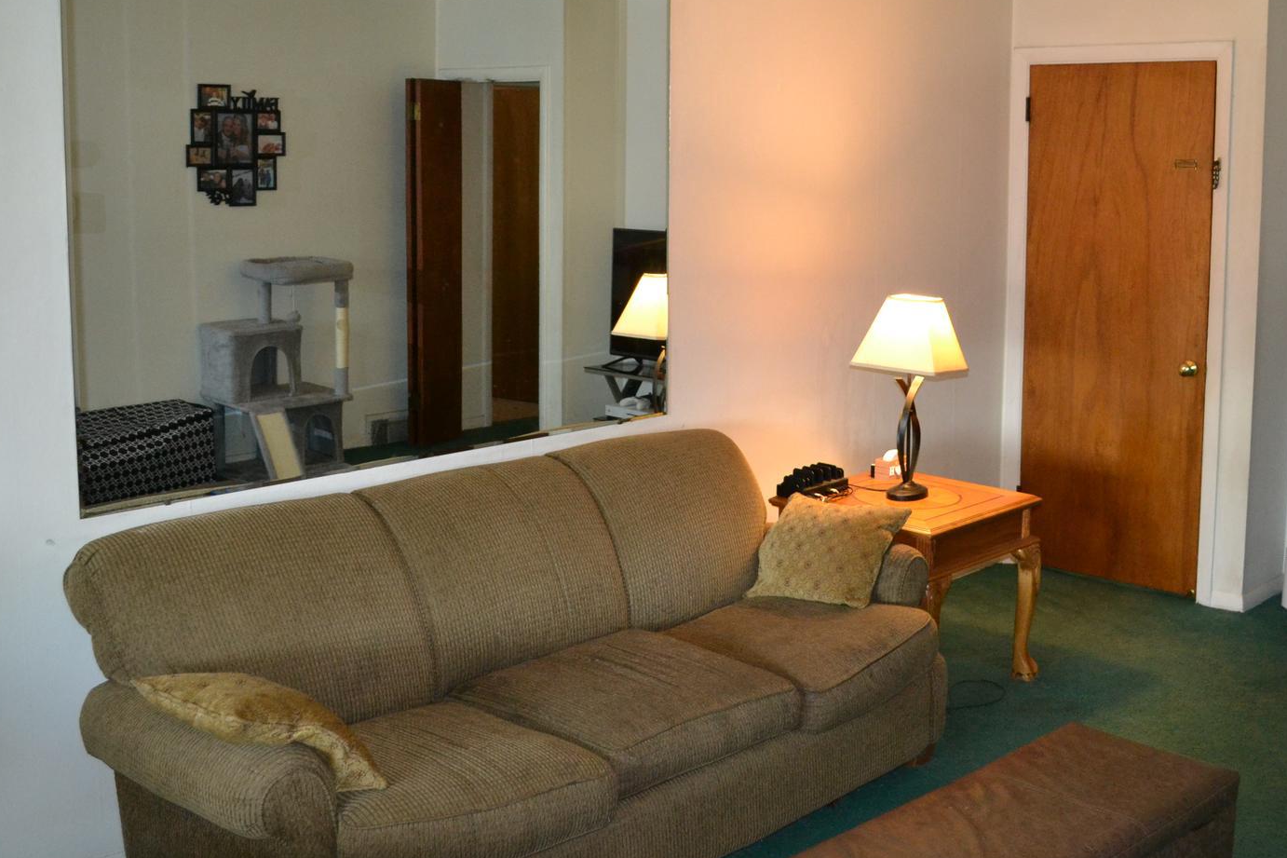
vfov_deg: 33.1
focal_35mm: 40
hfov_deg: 48.3
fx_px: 1430
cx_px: 747
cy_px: 295
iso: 1400
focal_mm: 18
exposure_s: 1/60
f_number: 3.5
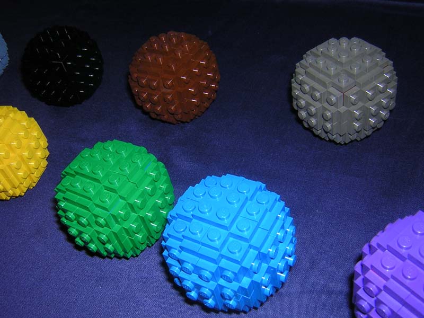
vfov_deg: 39.7
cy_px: 159
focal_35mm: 36
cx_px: 212
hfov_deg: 51.4
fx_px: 441
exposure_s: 1/60.1
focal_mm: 4.7
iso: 100
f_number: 5.2
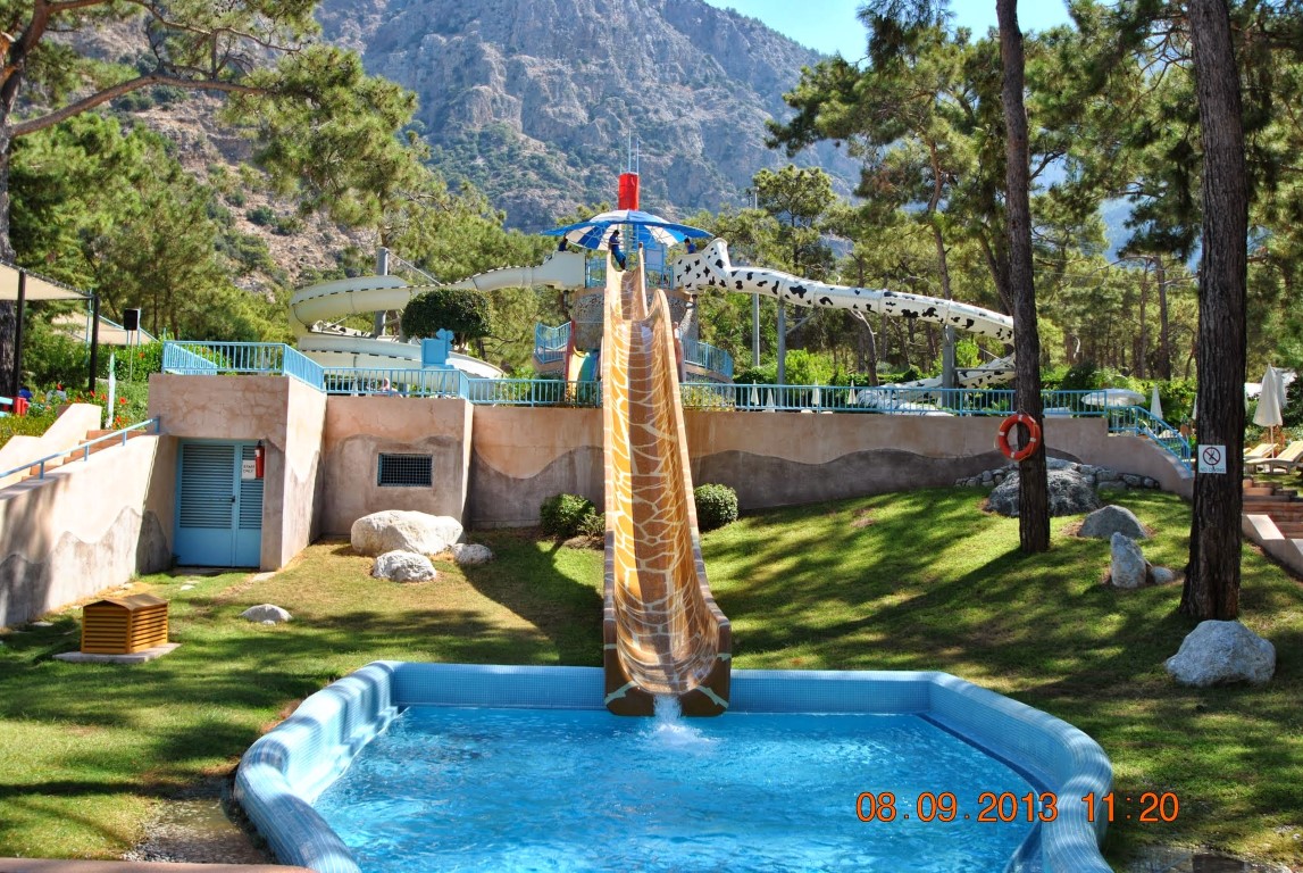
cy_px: 436
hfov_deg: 53.1
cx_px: 652
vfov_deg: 37.0
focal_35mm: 36
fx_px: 1305
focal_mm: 24
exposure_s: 1/160
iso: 100
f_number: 6.3
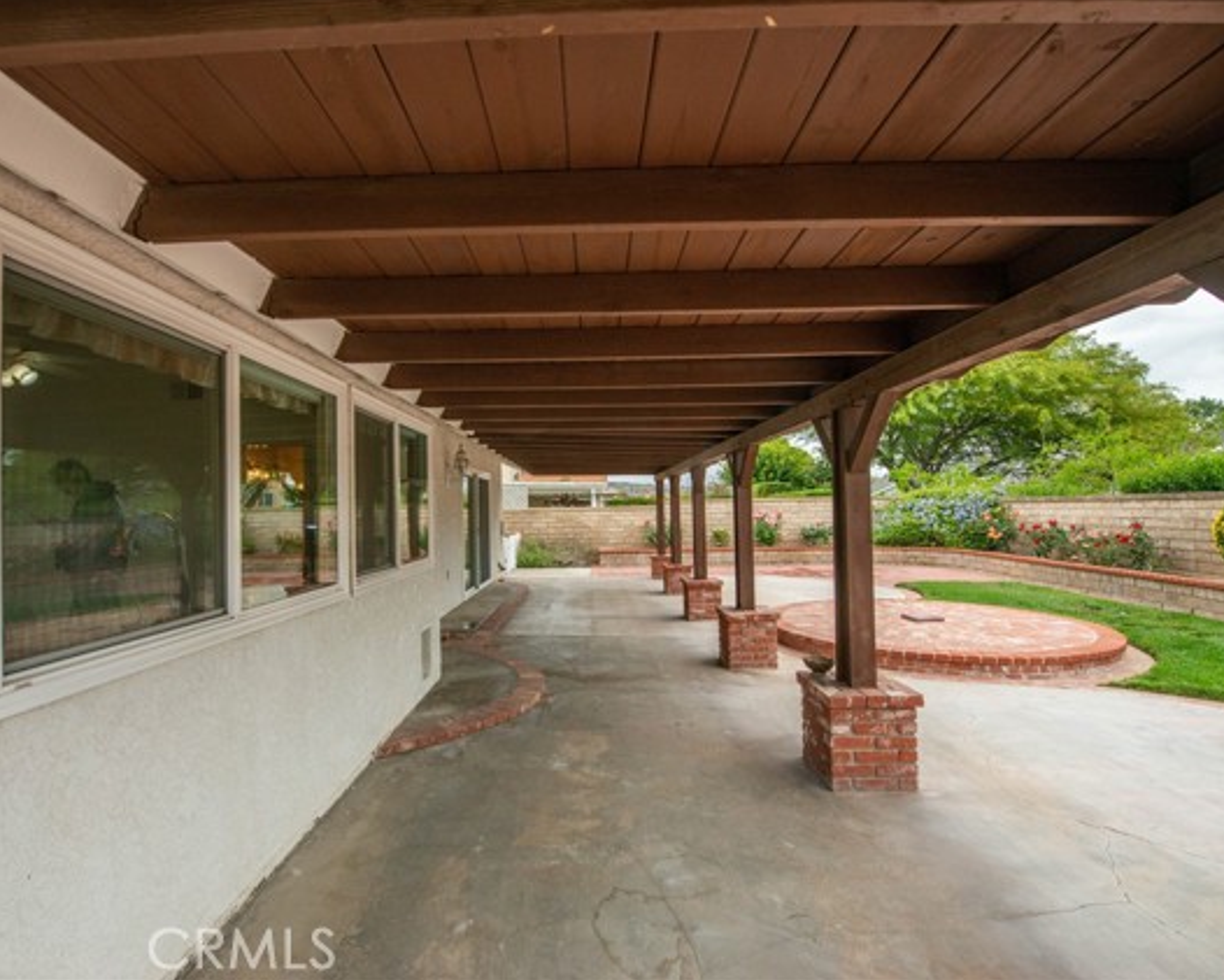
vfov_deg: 80.4
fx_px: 580
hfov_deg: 92.8
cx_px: 554
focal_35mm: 16
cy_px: 485
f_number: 5.6
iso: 400
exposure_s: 1/640
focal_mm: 14
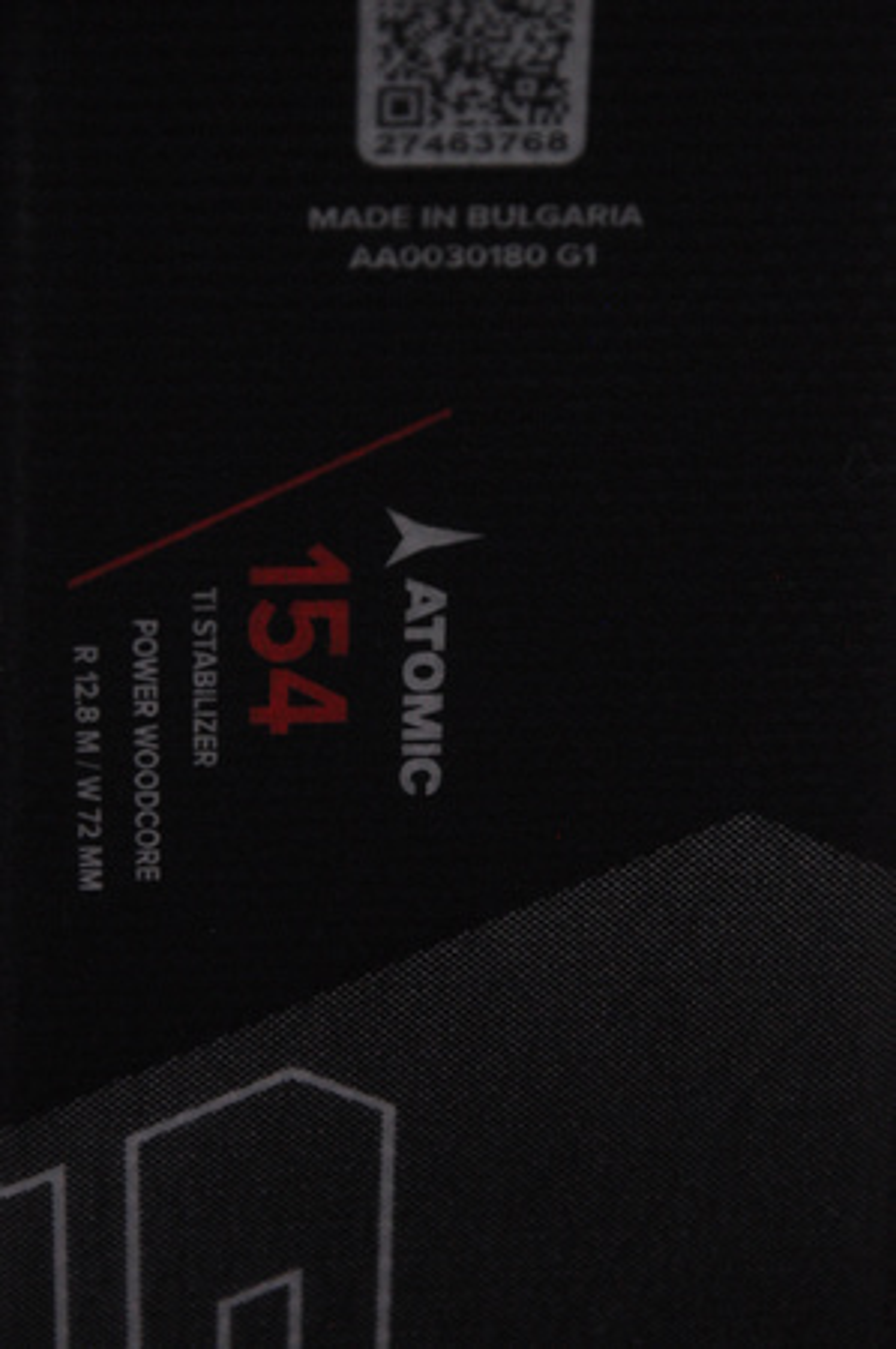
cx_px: 448
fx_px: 5893
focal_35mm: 158
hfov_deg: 8.7
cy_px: 674
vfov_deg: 13.1
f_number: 9.5
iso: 3200
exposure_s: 1/125
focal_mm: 105
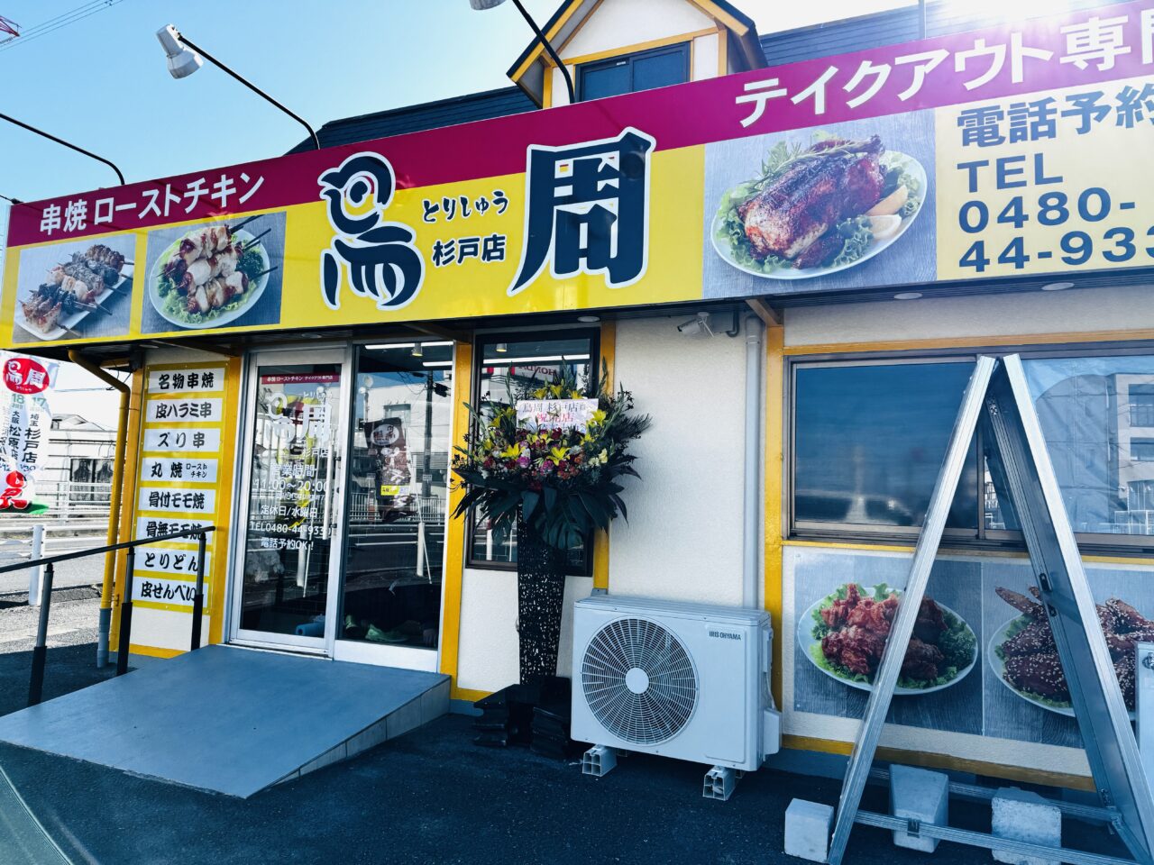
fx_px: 800
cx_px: 577
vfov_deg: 56.8
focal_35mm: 24
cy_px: 432
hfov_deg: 71.6
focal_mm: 6.76
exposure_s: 1/2041
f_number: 1.78
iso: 80
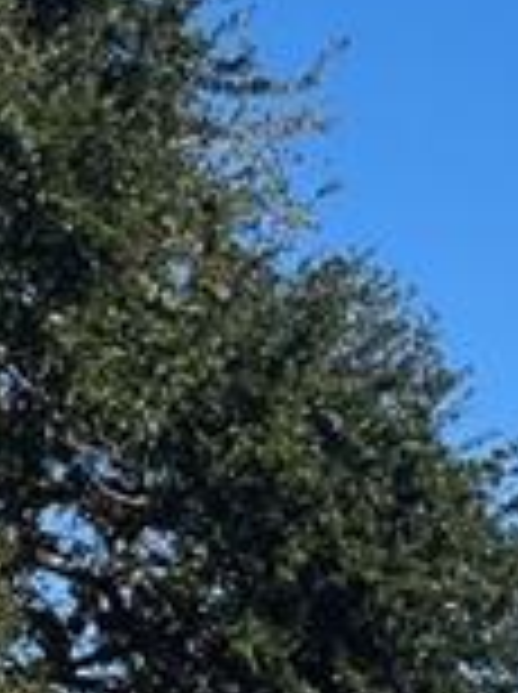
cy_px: 1269
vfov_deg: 9.3
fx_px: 4062
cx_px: 117
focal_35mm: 203
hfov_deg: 7.3
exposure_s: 1/5076
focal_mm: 5.1
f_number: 1.6
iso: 50
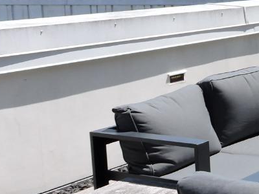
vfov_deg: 16.4
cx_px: 393
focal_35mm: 90
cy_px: 64
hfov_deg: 19.0
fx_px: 673
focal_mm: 4.3
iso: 100
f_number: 3.3
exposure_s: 1/1000
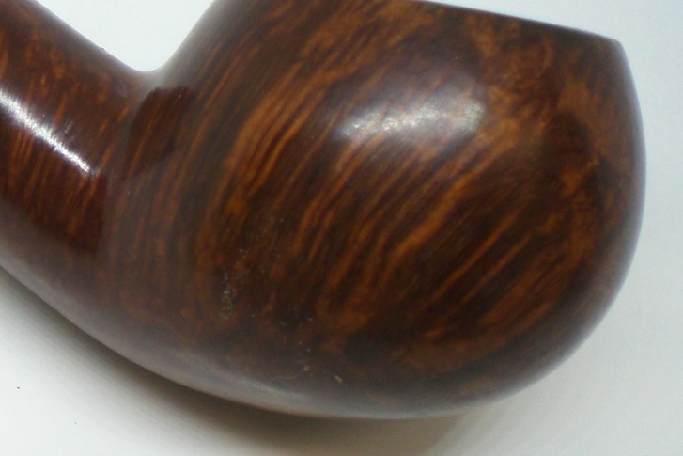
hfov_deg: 22.3
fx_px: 1651
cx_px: -31
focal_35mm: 87
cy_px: 194
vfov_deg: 15.7
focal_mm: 6.3
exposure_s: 1/100
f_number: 3.1
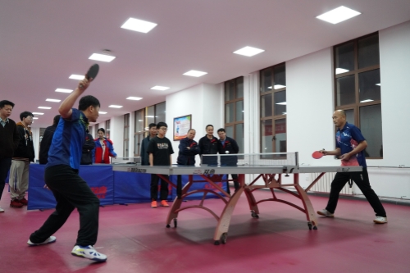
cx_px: 205
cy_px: 136
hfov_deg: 63.7
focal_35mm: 29
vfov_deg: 44.9
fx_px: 330
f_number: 4.5
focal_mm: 29
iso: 5000
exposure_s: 1/200
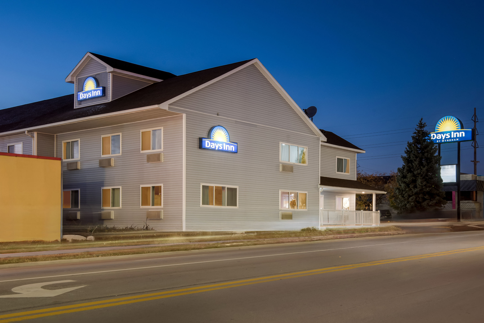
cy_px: 162
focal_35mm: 30
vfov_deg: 43.6
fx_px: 403
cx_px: 242
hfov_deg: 61.9
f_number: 11
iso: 320
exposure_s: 10
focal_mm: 30
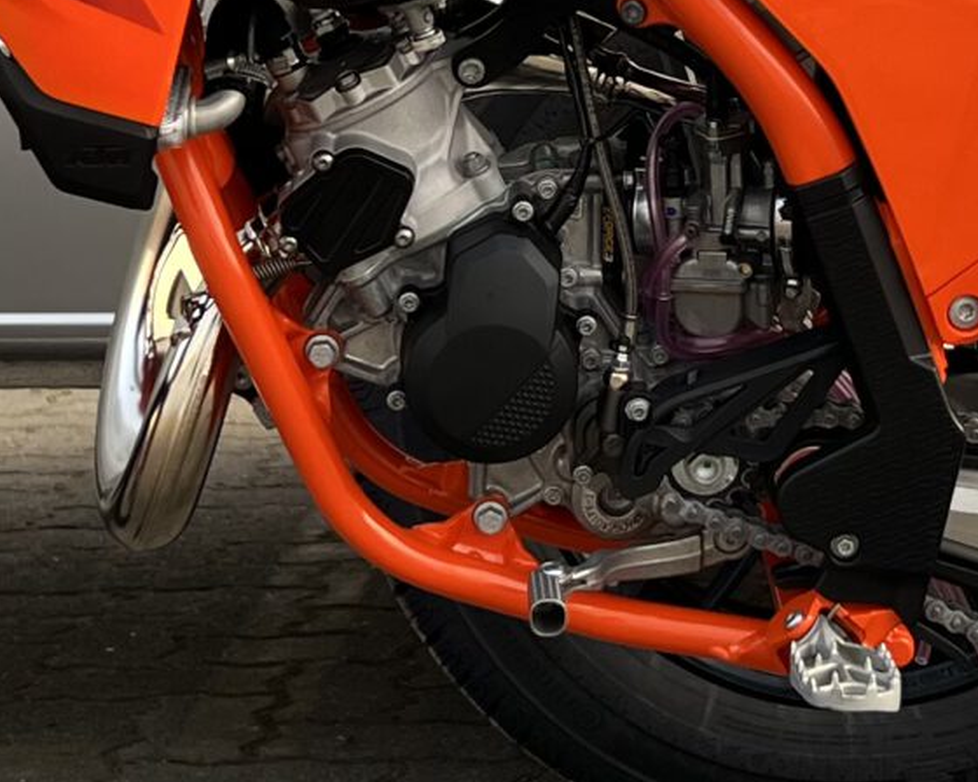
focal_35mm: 116
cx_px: 629
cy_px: 84
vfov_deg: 13.2
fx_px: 3358
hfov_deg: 16.5
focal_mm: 5.7
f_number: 1.5
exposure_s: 1/469
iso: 50
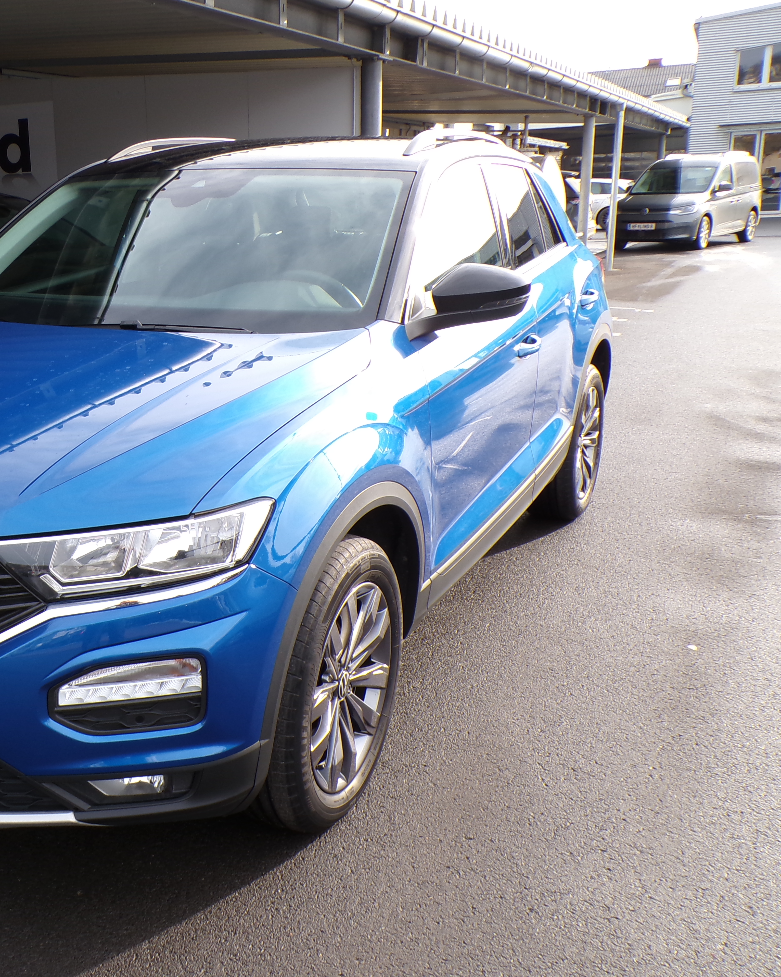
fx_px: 1069
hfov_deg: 38.8
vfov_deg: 49.1
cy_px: 490
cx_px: 174
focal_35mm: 37
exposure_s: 1/100
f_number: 4.6
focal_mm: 5
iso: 100
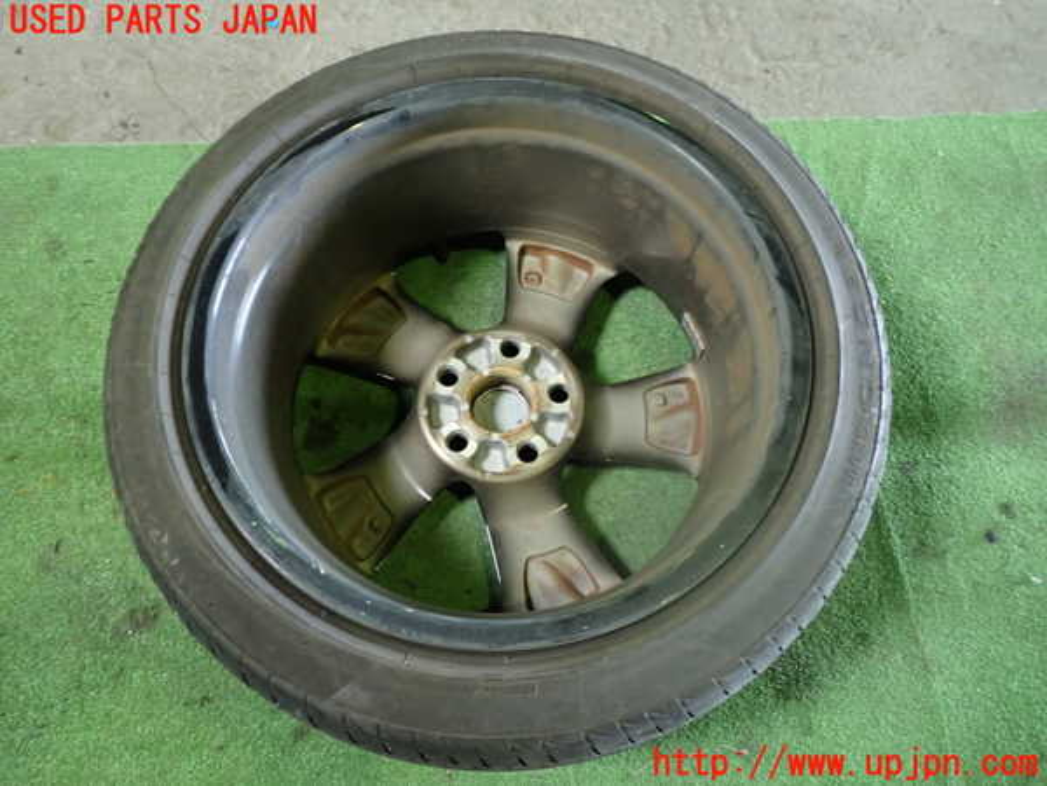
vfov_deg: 46.8
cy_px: 393
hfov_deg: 60.0
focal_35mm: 30
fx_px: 907
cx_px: 524
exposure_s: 1/30
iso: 500
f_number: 2.3
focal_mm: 5.4
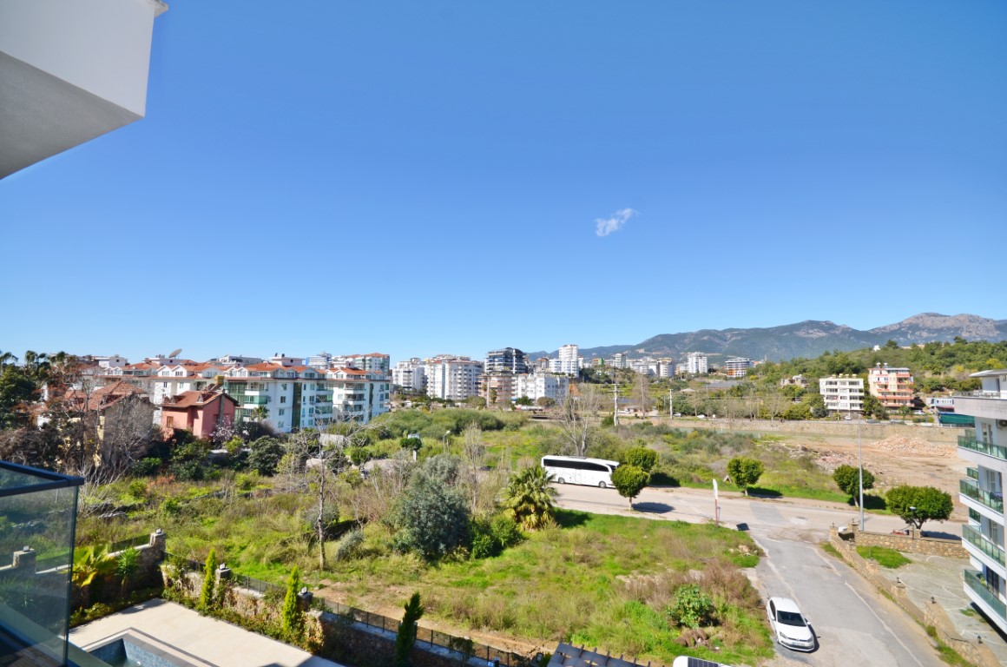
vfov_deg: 77.1
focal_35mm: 15
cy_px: 334
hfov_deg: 100.5
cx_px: 504
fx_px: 419
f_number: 9
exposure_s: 1/250
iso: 100
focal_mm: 10
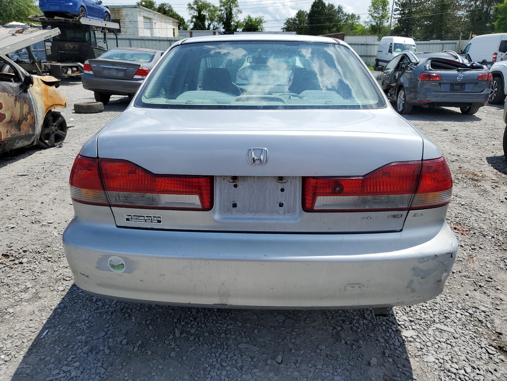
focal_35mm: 26
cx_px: 254
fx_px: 381
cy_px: 190
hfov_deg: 67.3
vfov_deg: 53.1
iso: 50
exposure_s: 1/5000
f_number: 1.5
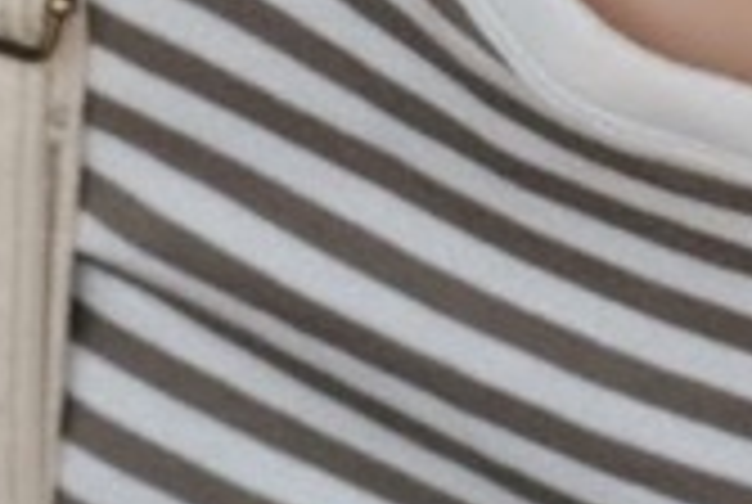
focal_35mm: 226
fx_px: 4729
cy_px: -580
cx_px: 1247
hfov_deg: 8.8
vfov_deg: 5.9
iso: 800
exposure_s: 1/210
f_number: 5.6
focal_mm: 23
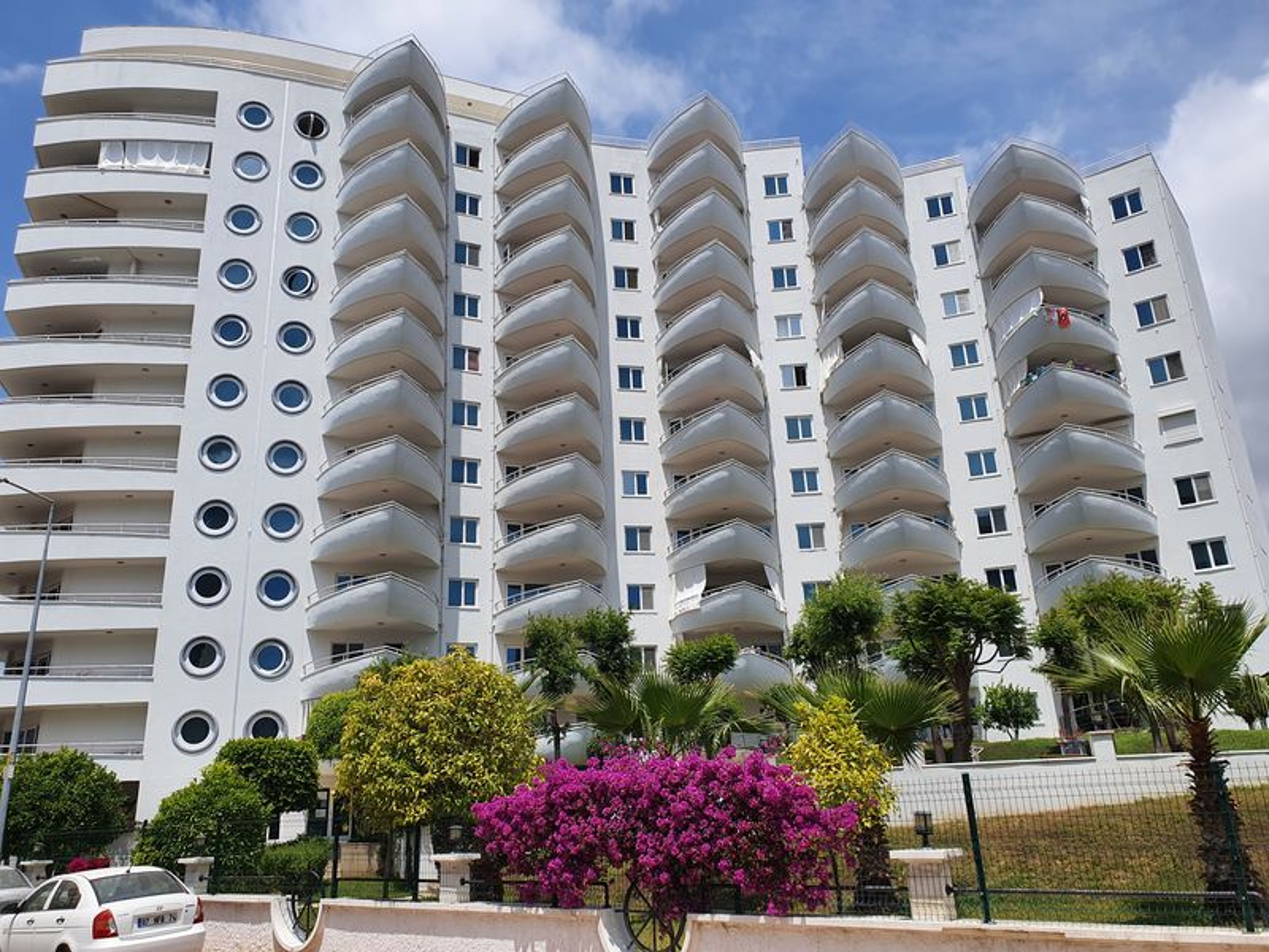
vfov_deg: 53.1
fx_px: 953
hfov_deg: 67.3
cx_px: 634
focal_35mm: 26
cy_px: 476
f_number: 2.4
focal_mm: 4.32
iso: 50
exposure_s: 1/2800
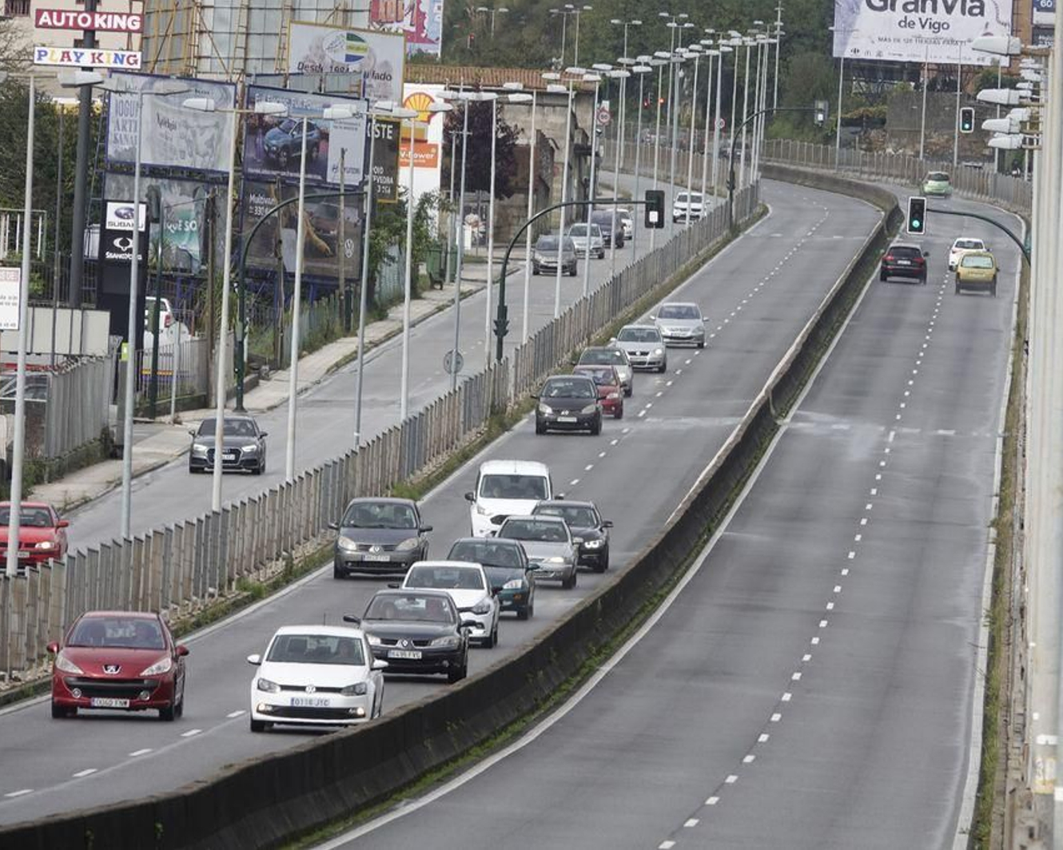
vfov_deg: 3.2
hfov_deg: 3.9
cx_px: 594
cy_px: 425
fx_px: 15447
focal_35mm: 491
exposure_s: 1/125
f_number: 8
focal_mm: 159.66
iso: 100
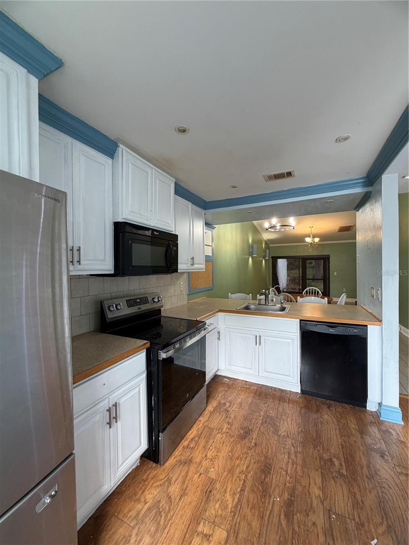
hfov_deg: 85.7
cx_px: 204
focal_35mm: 14
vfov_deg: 102.1
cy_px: 272
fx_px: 221
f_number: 2.2
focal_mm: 2.22
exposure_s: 1/60
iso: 200
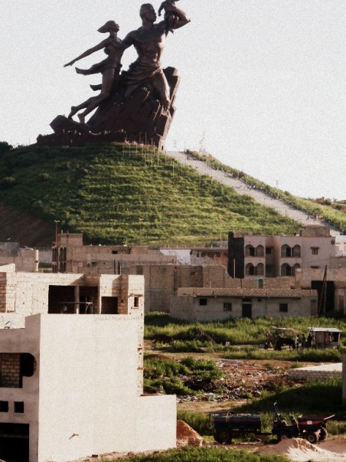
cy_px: 214
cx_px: 139
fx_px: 2653
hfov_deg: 7.5
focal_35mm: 199
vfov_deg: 9.9
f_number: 5.8
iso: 80
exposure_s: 1/350
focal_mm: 26.3
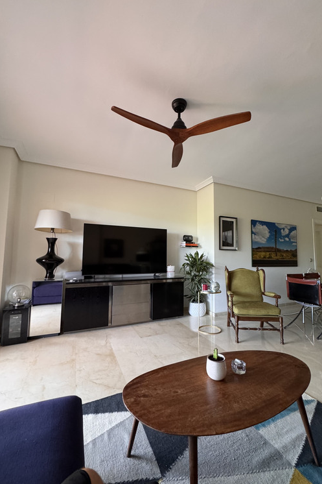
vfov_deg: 100.4
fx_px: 201
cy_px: 240
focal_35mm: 15
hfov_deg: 77.2
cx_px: 170
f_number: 2.2
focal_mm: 2.22
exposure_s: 1/60
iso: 320
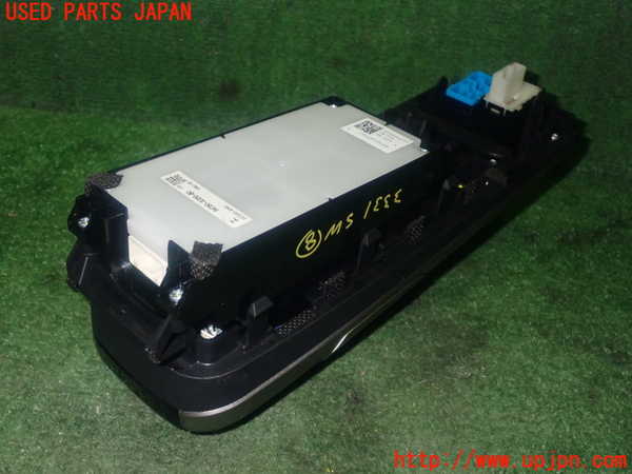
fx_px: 694
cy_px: 237
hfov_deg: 49.0
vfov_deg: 37.7
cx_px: 316
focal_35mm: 38
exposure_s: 1/40
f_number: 8
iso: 800
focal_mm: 6.83
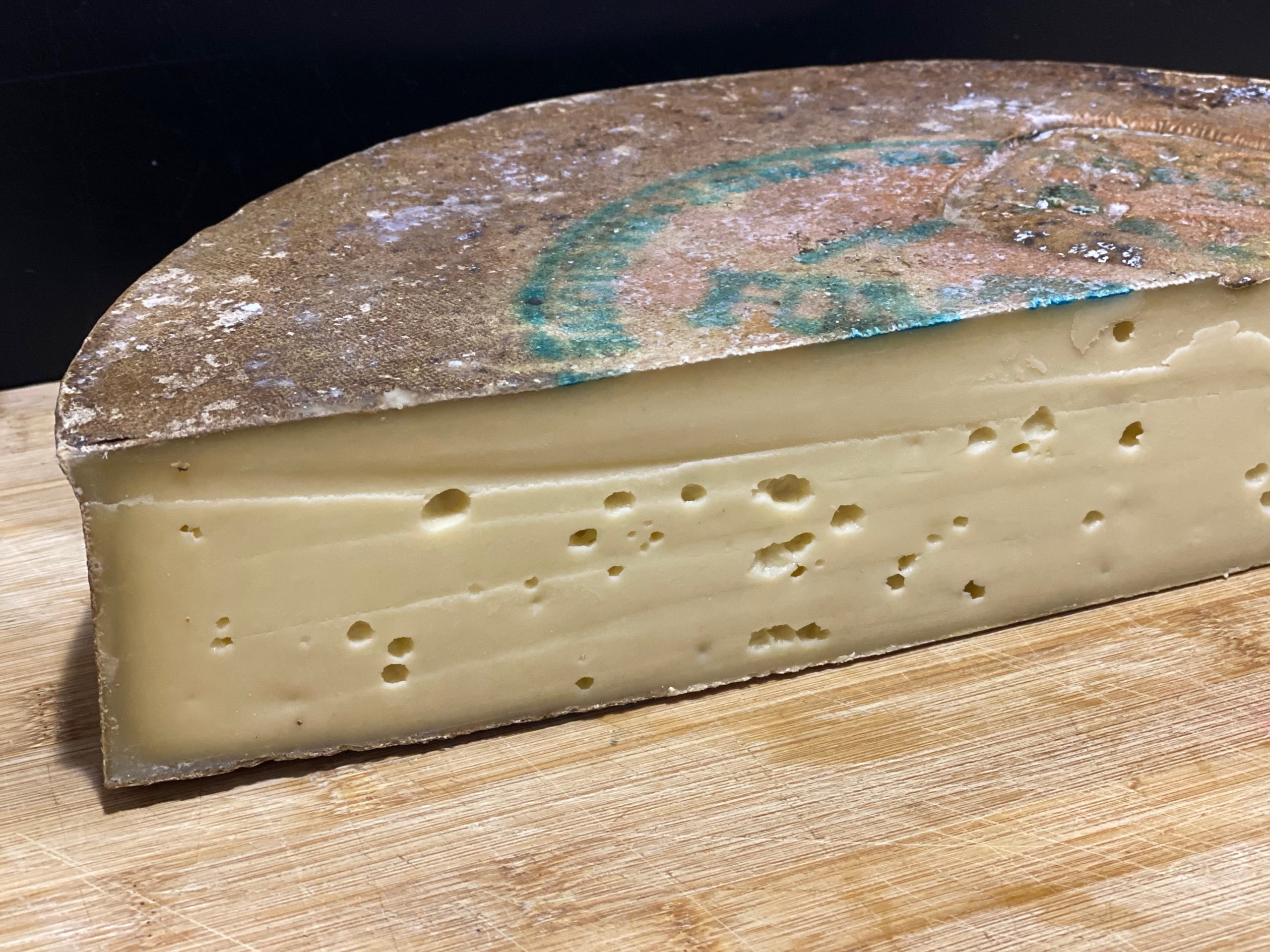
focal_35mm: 52
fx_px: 1908
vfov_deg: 28.0
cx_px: 635
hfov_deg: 36.8
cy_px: 476
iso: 250
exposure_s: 1/33
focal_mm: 6
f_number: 2
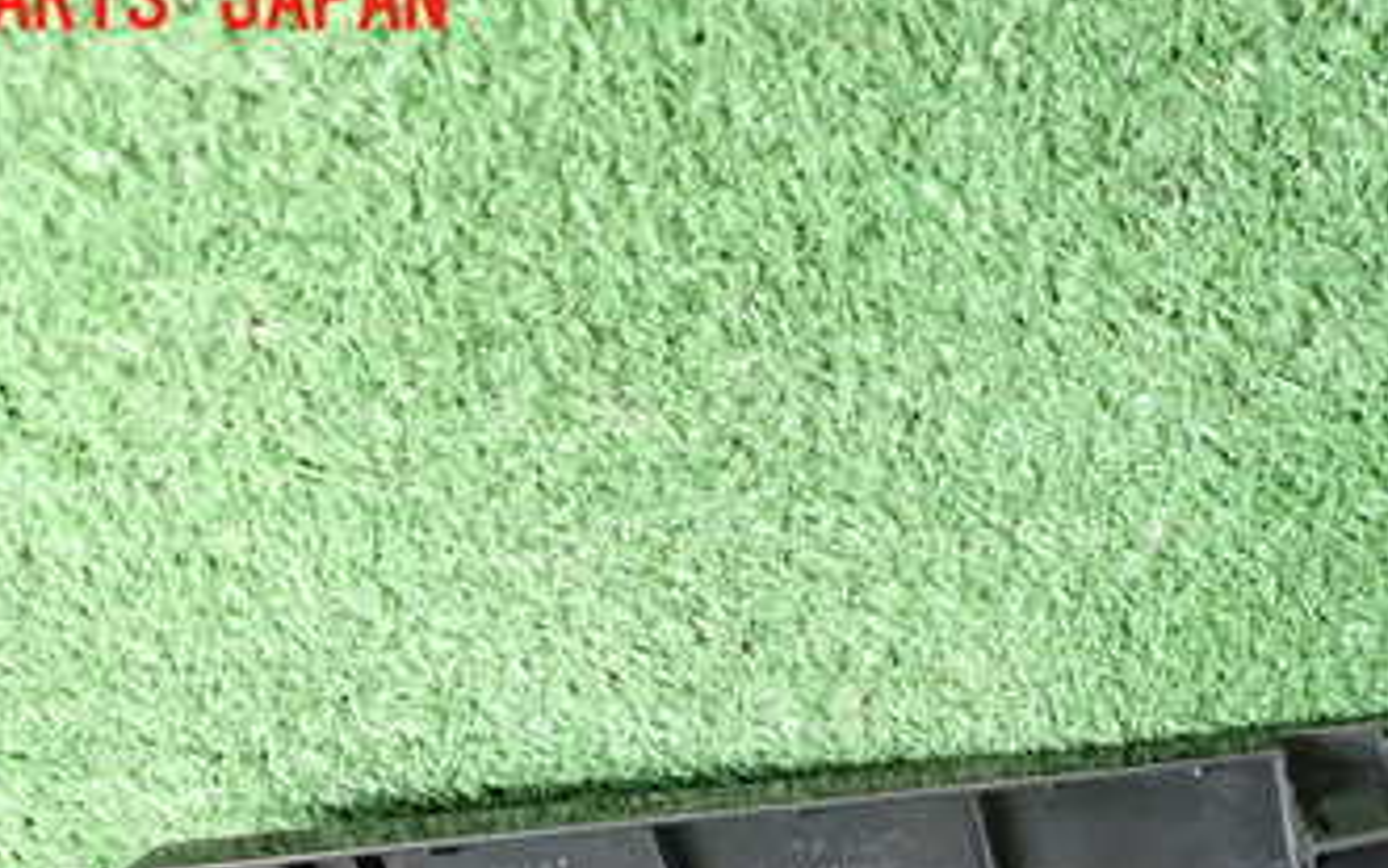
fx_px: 1816
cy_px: 893
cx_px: 944
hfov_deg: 41.2
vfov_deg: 25.4
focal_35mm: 48
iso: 640
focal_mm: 4.5
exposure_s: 1/30
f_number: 2
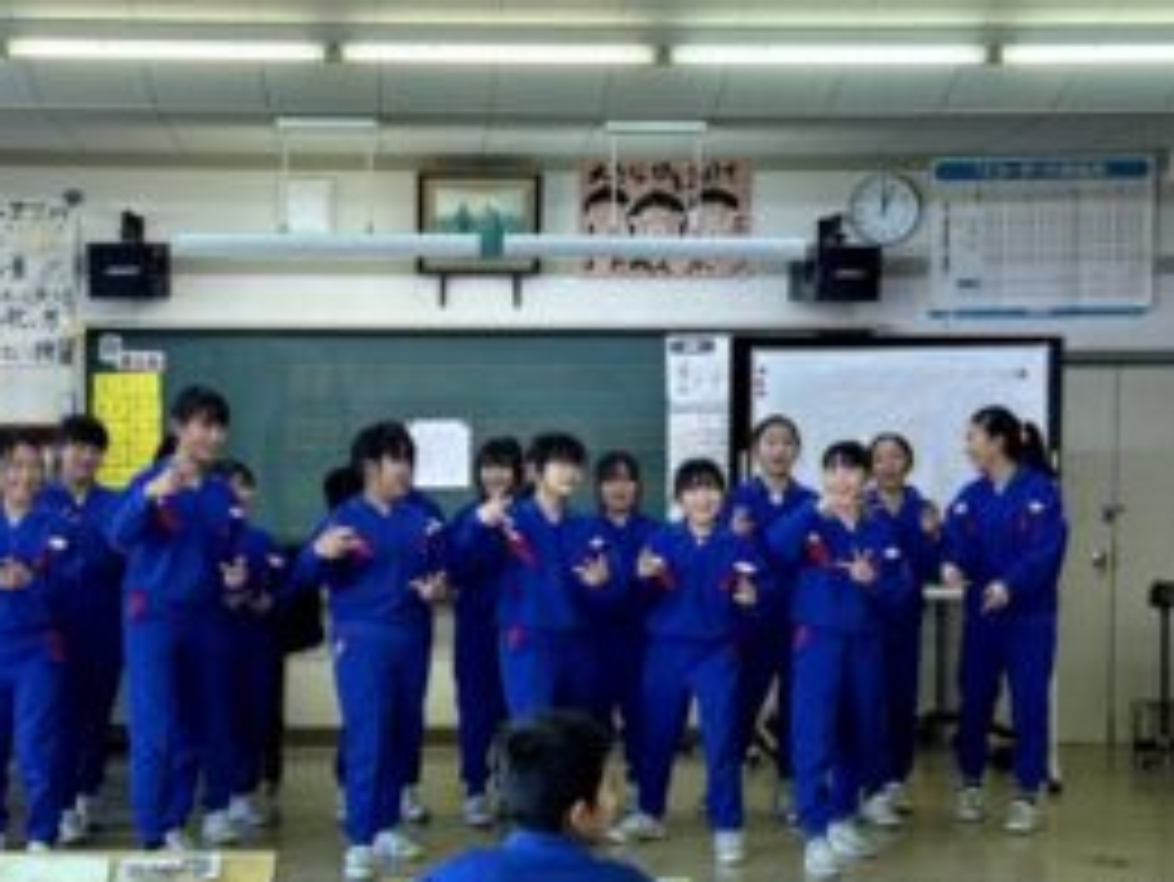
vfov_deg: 21.6
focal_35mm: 68
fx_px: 2307
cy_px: 567
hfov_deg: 28.5
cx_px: 450
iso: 100
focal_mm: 6.76
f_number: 1.78
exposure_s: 1/120
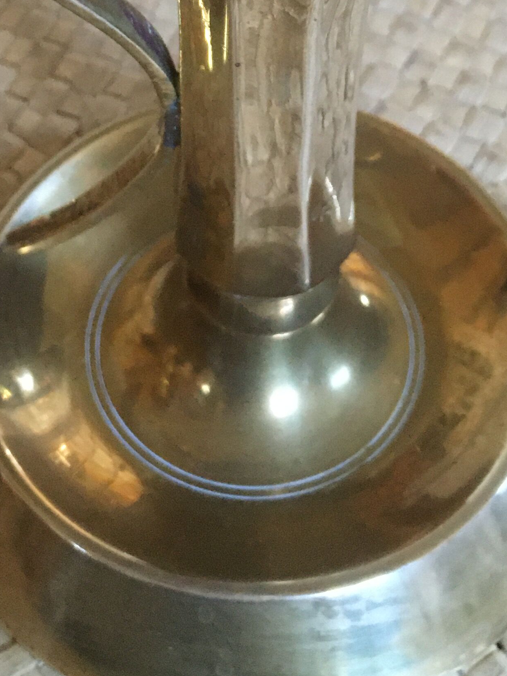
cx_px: 255
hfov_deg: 20.7
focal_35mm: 71
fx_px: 1387
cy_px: -15
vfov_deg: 25.9
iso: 250
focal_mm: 4.15
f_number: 2.2
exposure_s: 1/25
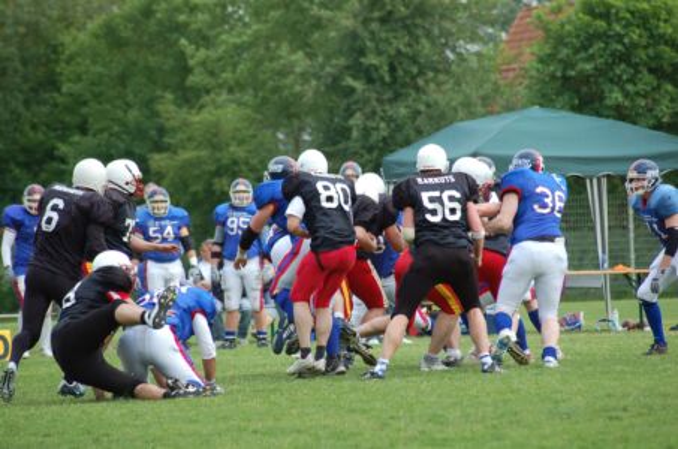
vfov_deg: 4.7
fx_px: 5497
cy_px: 224
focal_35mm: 292
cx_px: 339
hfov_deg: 7.1
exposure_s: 1/800
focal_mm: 195
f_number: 5
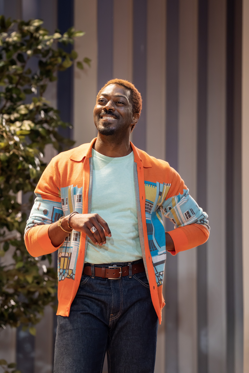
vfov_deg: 12.5
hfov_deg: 8.3
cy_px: 186
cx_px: 124
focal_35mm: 165
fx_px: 1712
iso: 1000
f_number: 5
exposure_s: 1/250
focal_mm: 165
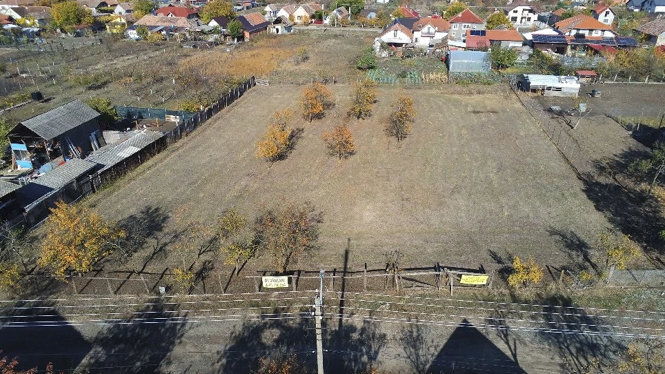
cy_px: 203
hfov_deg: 71.9
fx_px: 458
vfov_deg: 44.3
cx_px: 330
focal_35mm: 26
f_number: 2.4
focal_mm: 4
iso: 142
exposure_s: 1/2000
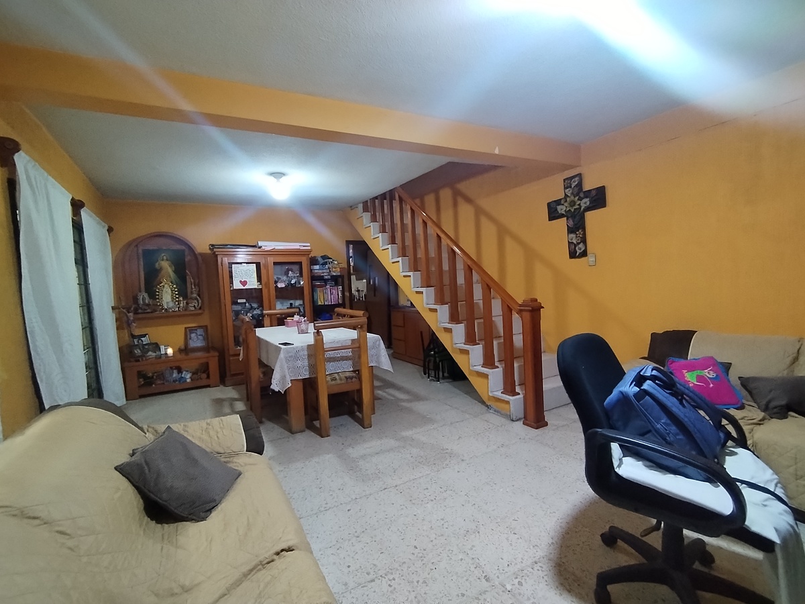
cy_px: 302
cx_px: 402
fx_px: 372
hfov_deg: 94.5
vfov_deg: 78.1
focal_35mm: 16
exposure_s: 1/33.3
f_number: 2.2
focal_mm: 1.42
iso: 494
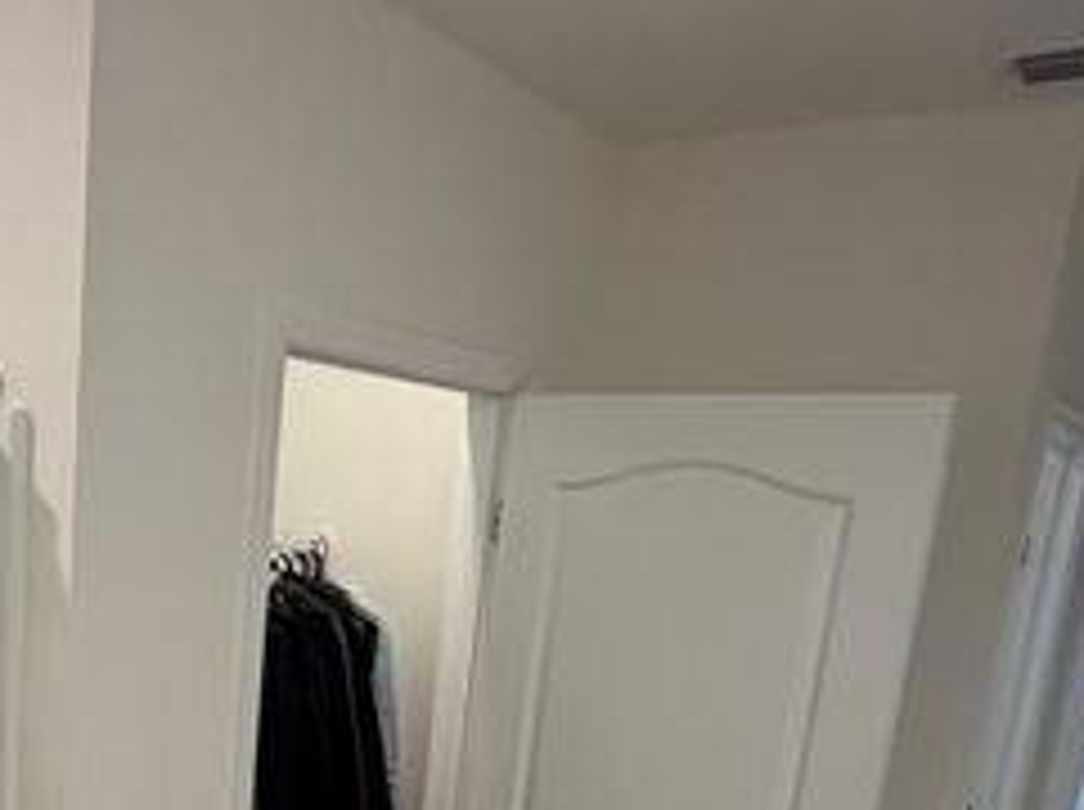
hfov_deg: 43.6
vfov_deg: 32.6
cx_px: 209
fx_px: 1282
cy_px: 788
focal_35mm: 41
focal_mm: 2.22
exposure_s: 1/120
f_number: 2.2
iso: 200
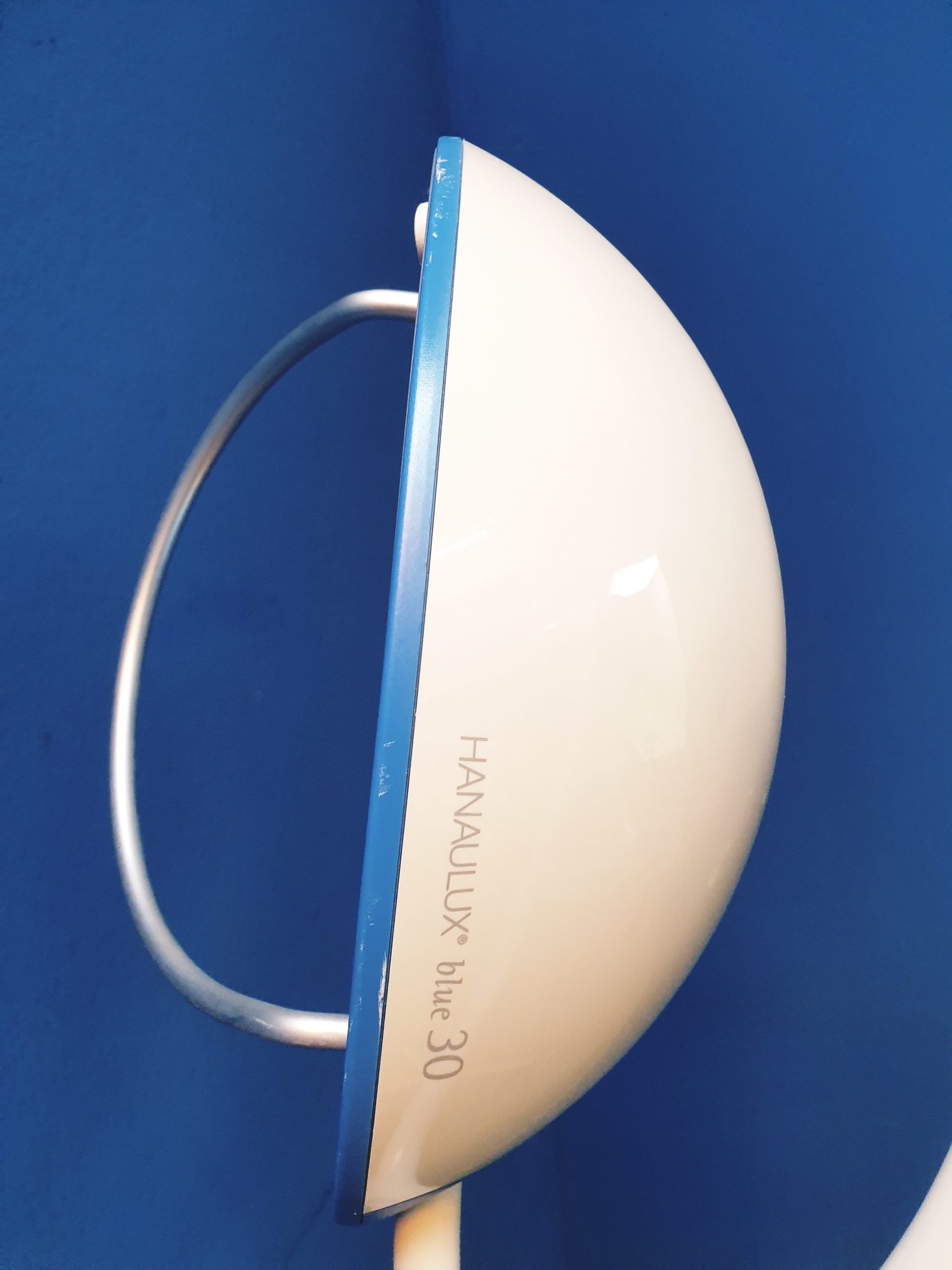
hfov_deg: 53.1
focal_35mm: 26
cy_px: 635
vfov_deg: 67.3
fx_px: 953
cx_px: 476
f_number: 2.4
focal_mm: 4.3
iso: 320
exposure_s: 1/100
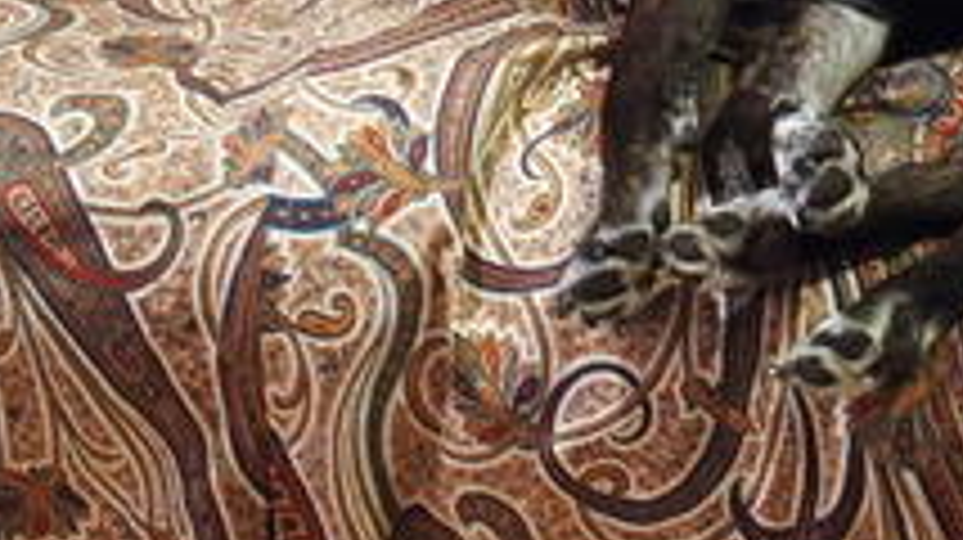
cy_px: -148
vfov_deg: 8.4
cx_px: 846
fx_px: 3623
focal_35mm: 142
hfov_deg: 15.0
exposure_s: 1/15
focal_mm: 13.2
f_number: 2.8
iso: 800
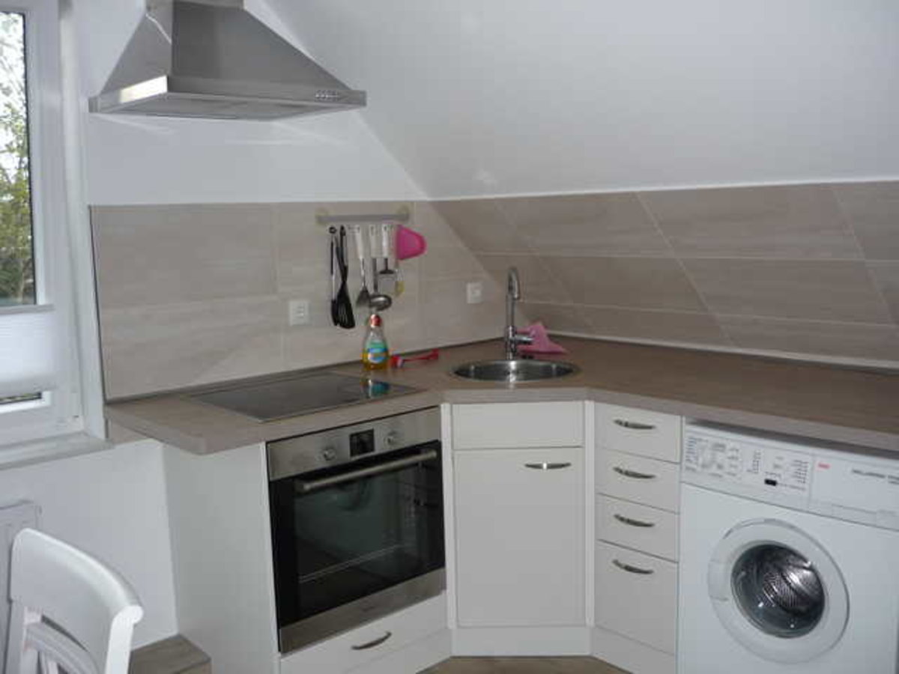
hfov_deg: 55.4
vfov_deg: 42.9
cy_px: 337
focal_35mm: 33
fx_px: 857
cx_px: 450
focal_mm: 5.5
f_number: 2.8
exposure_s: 1/30
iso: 100
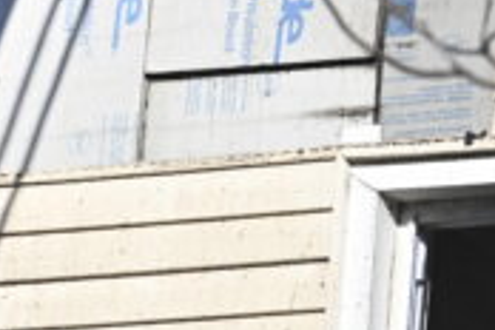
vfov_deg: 2.3
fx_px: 8318
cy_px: -286
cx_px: -486
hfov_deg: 3.4
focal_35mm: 605
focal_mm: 150
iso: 360
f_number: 4
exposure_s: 1/4000
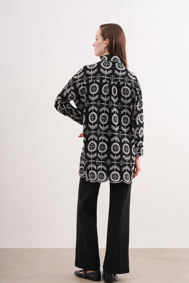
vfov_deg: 30.5
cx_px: 104
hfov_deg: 20.6
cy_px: 149
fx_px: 520
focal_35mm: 66
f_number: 11
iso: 400
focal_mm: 60
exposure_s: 1/160
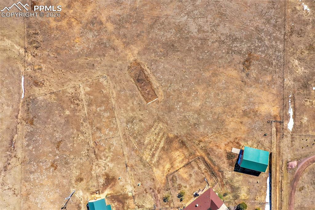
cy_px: 105
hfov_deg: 65.5
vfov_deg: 46.4
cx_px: 158
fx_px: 245
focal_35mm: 28
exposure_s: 1/400
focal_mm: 10.26
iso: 100
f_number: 5.6
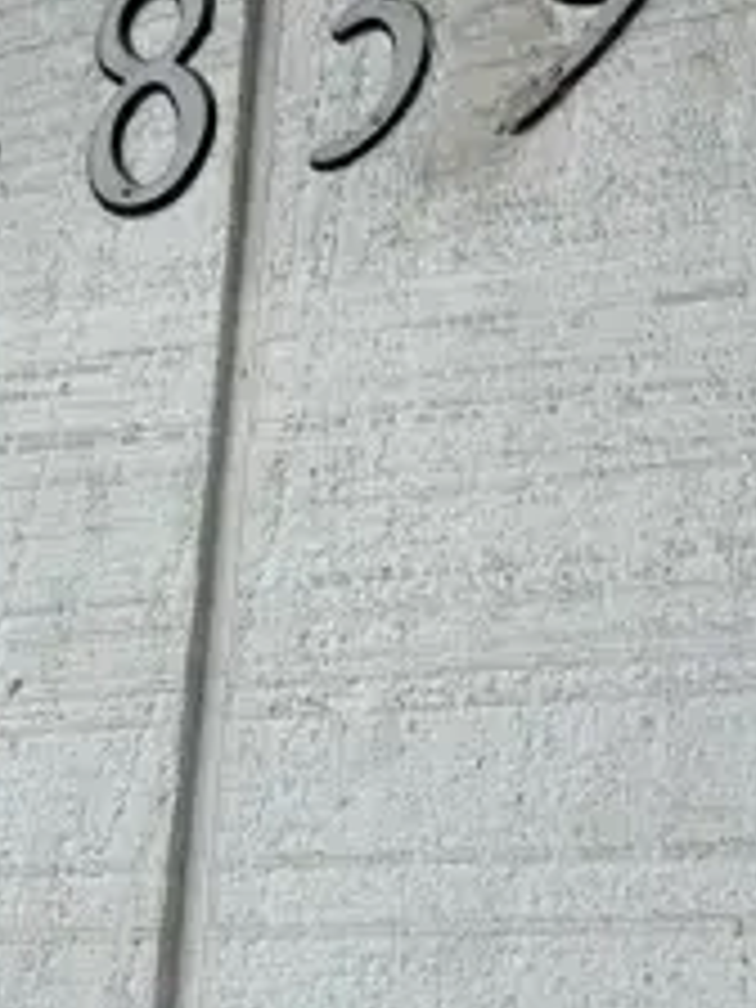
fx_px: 1805
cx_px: 328
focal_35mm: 62
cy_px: 358
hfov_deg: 23.6
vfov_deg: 31.0
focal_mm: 5.7
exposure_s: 1/2513
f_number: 1.5
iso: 50
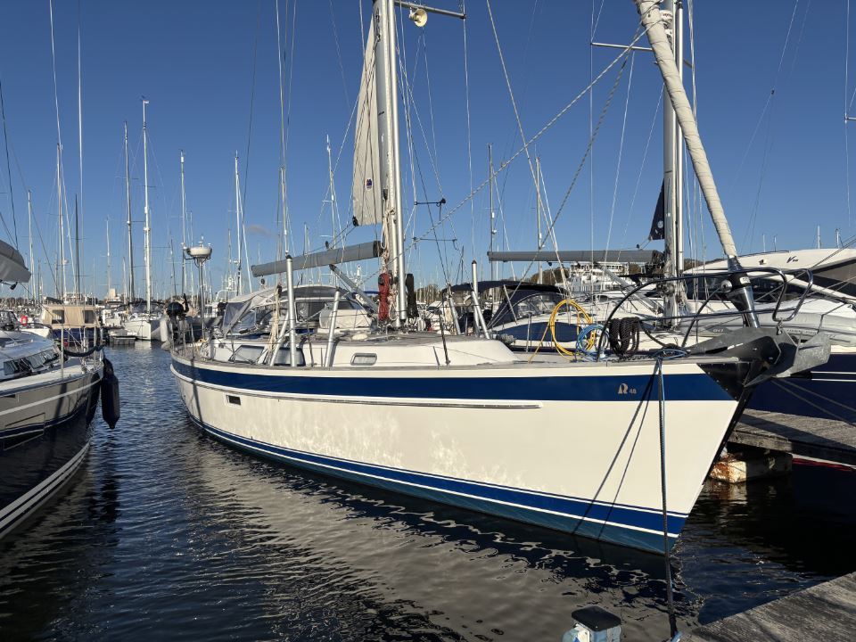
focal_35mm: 26
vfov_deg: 53.1
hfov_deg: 67.3
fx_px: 643
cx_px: 428
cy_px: 321
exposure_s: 1/7692
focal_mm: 6
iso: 50
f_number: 1.6
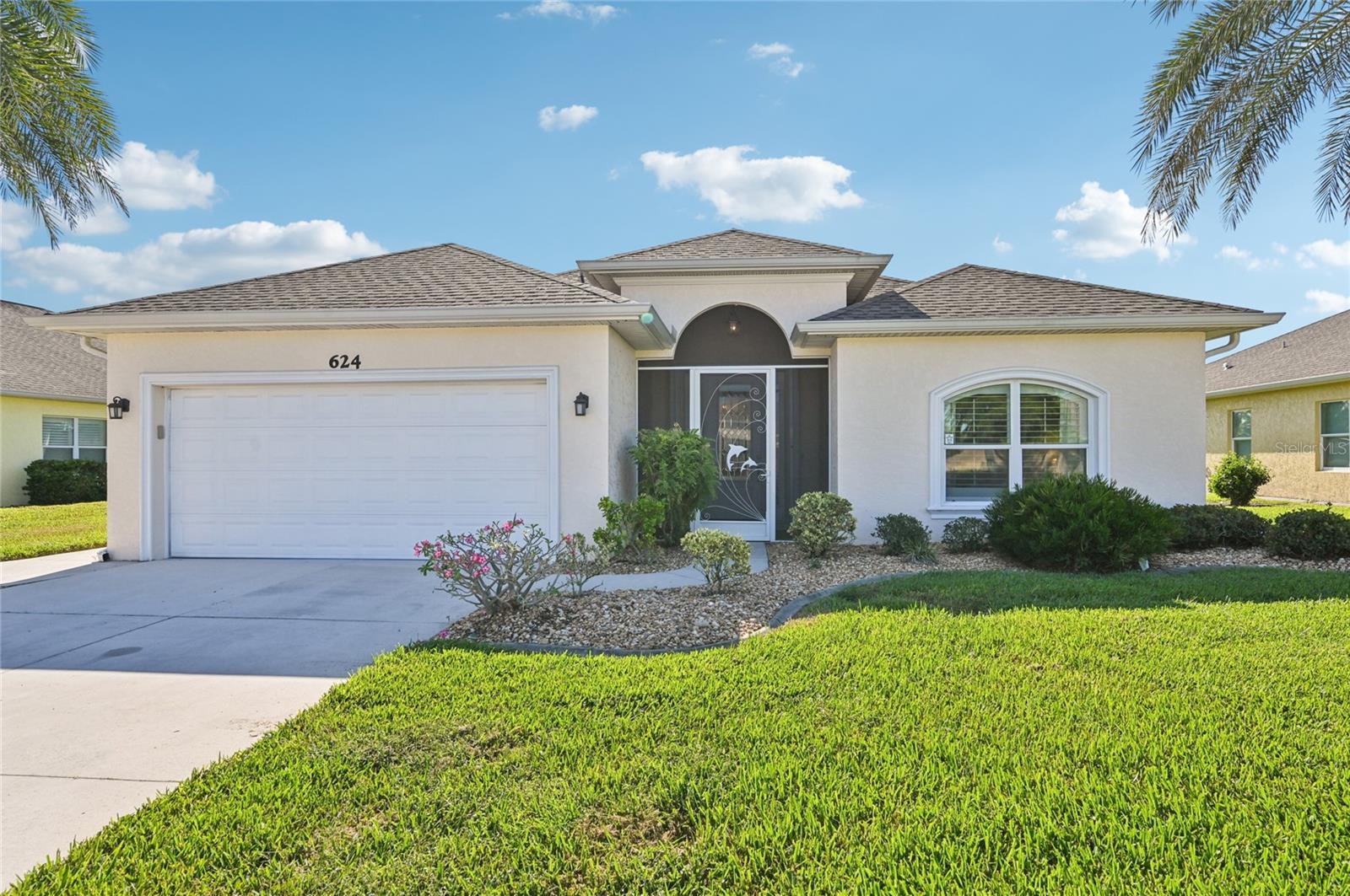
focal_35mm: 20
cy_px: 448
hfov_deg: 85.5
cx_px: 675
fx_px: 730
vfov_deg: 63.1
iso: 400
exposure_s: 1/1250
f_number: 8
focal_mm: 19.5
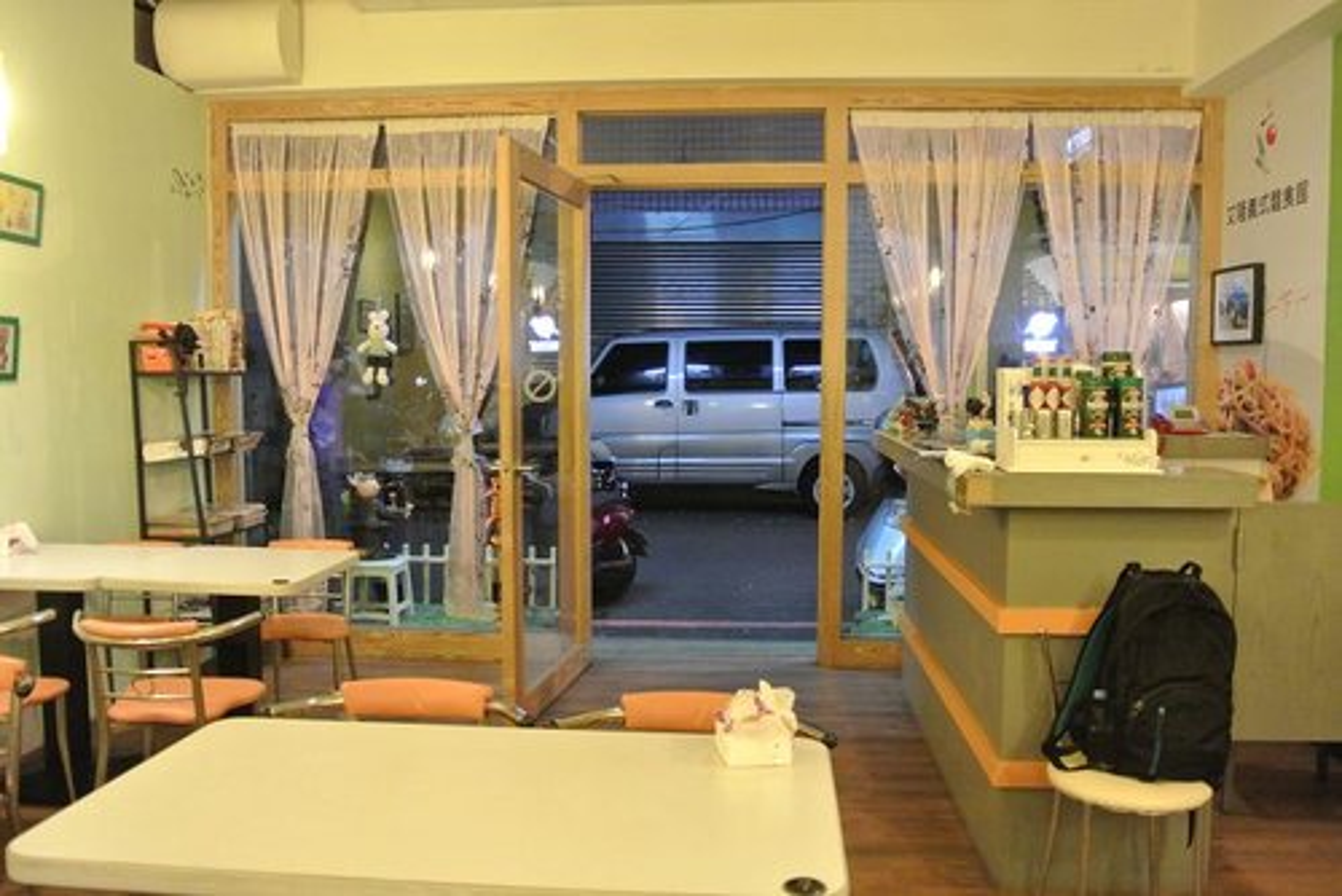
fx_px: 1082
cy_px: 448
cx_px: 671
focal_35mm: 29
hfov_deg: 63.6
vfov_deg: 45.0
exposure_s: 1/30
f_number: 3.5
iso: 1400
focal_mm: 11
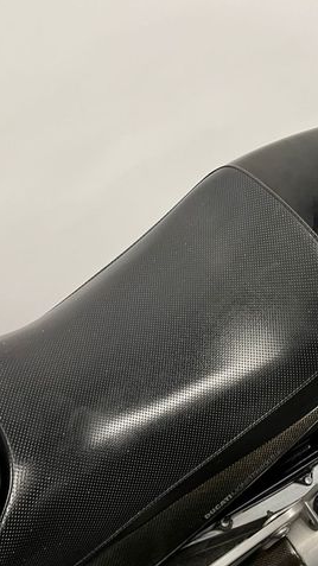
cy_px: 282
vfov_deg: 52.8
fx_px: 570
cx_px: 262
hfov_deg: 30.3
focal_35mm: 38
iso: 125
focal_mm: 5.1
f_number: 1.6
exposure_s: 1/50
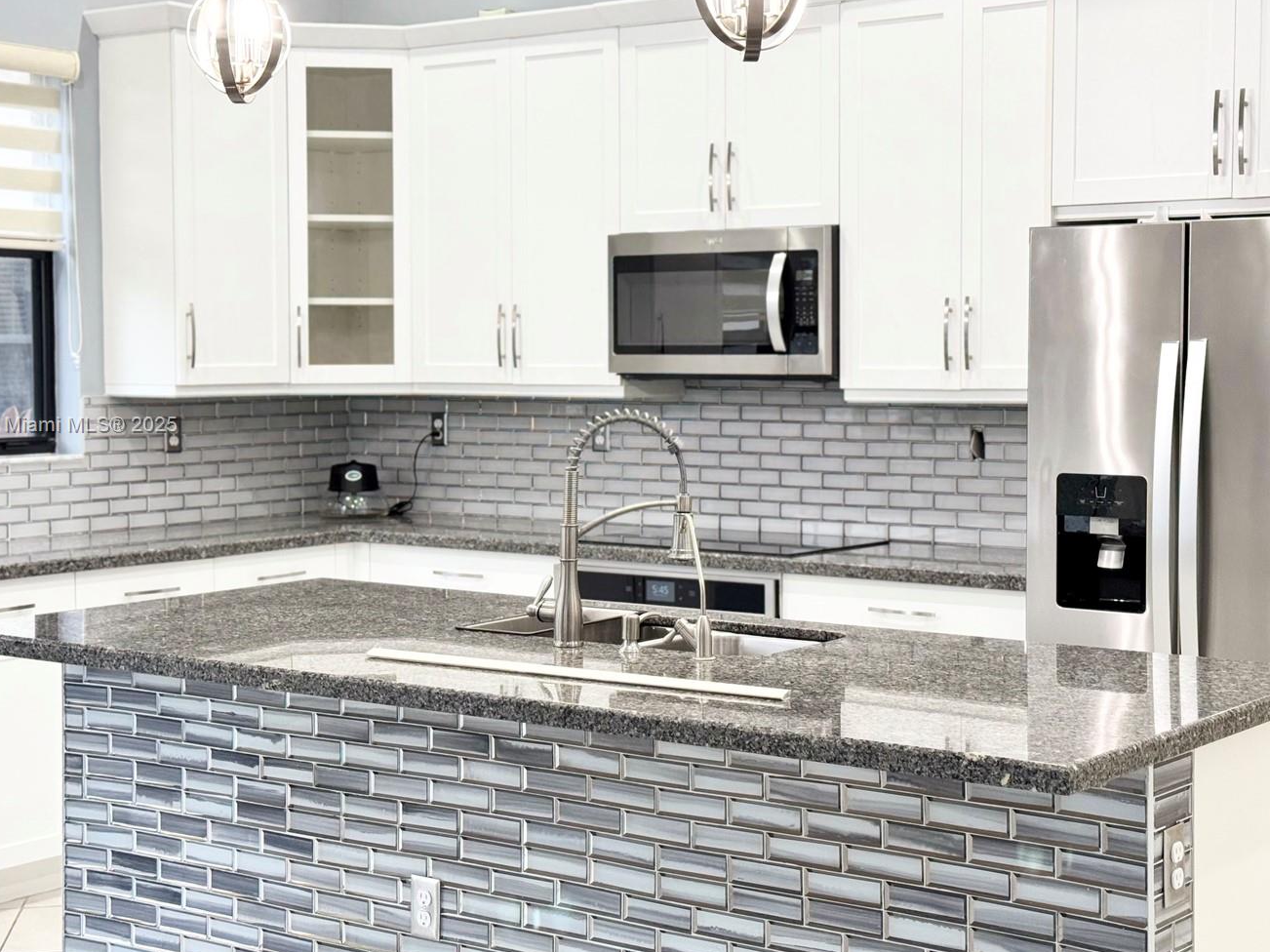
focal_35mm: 59
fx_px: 2164
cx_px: 646
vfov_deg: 24.8
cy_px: 426
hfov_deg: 32.7
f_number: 1.78
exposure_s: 1/60
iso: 100
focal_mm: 6.76
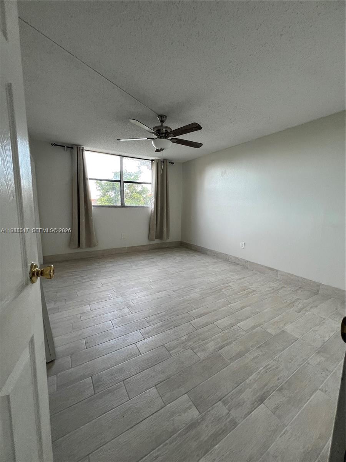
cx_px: 173
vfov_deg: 106.2
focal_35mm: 13
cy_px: 231
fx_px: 173
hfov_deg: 89.9
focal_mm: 1.57
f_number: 1.8
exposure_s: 1/99
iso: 100
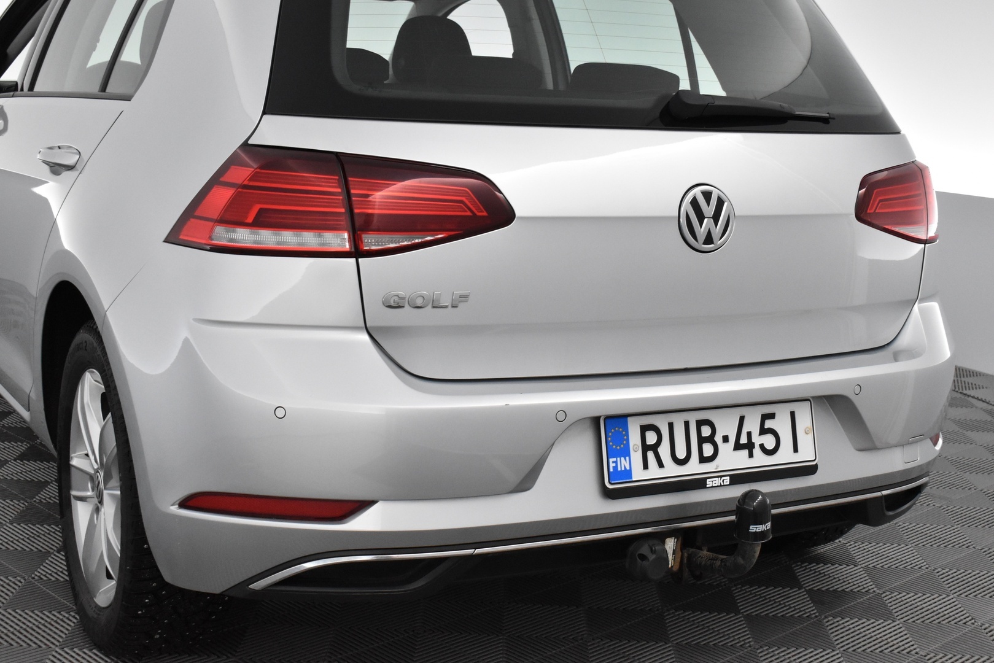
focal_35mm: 51
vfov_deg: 26.5
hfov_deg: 38.9
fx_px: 1408
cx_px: 497
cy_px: 332
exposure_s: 1/160
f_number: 6.3
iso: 3200
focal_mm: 34
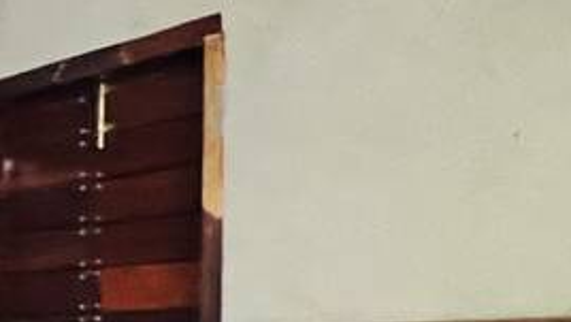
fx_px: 1151
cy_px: 452
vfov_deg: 15.0
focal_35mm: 76
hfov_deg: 22.4
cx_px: -309
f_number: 1.8
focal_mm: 1.57
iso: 1000
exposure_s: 1/60
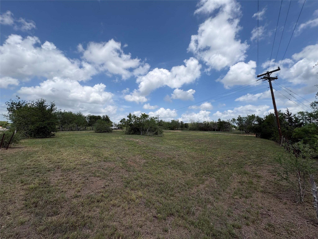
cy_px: 120
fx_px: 129
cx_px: 159
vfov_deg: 85.7
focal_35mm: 14
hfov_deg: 102.1
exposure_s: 1/3390
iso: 50
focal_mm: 2.22
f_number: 2.2
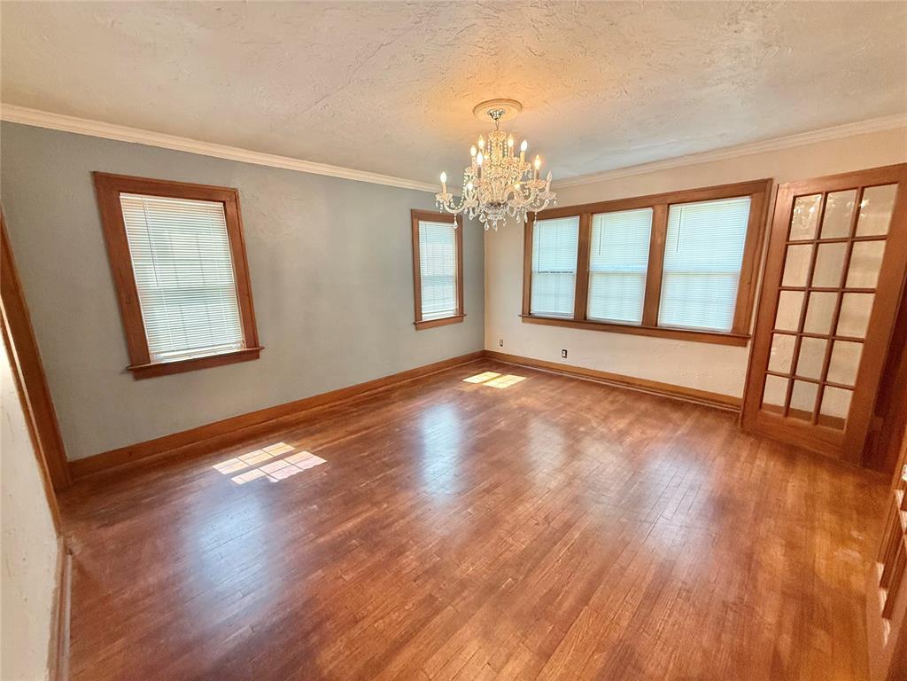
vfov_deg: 85.7
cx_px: 454
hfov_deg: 102.1
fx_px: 367
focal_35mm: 14
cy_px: 340
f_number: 2.2
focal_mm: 2.22
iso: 320
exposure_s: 1/120
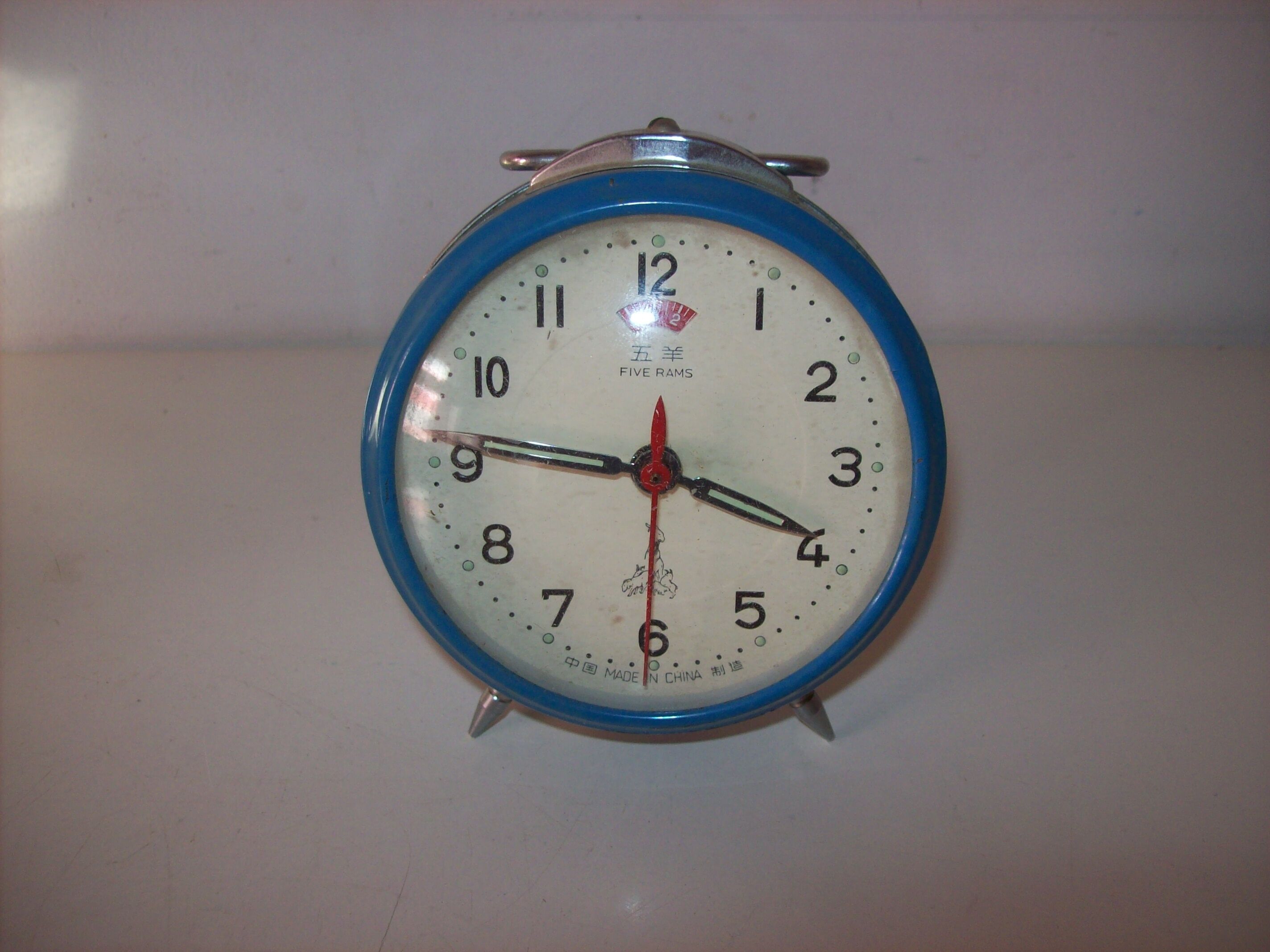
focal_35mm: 36
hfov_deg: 51.4
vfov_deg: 39.6
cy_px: 476
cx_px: 635
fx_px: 1320
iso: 80
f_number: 2.7
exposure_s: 1/64
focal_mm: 6
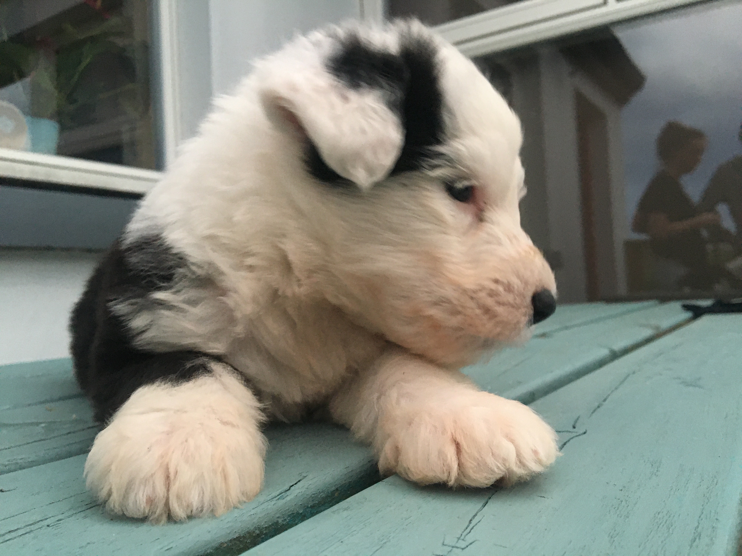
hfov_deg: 61.7
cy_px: 278
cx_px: 371
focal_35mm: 29
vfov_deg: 48.2
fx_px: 622
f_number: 2.2
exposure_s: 1/25
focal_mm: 4.15
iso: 200
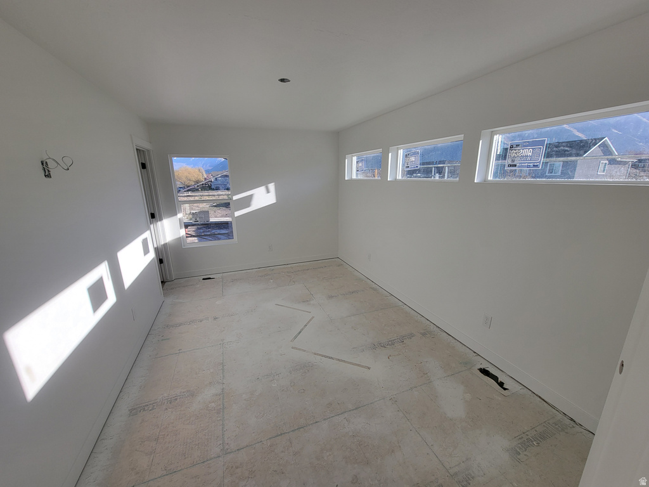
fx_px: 244
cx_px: 324
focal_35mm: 13
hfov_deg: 106.2
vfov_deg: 89.9
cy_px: 244
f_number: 2.2
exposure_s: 1/508
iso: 50
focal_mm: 2.2
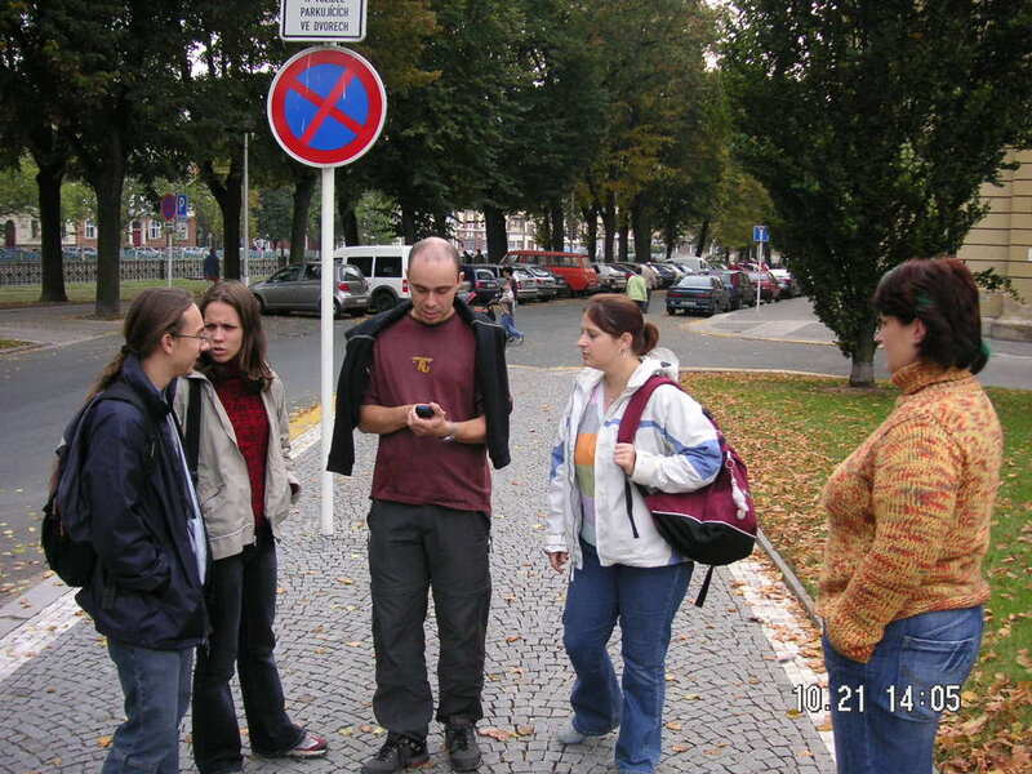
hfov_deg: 50.1
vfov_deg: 38.7
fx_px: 1103
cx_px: 516
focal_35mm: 37
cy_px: 387
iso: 50
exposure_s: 1/250
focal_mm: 6.1
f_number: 2.8
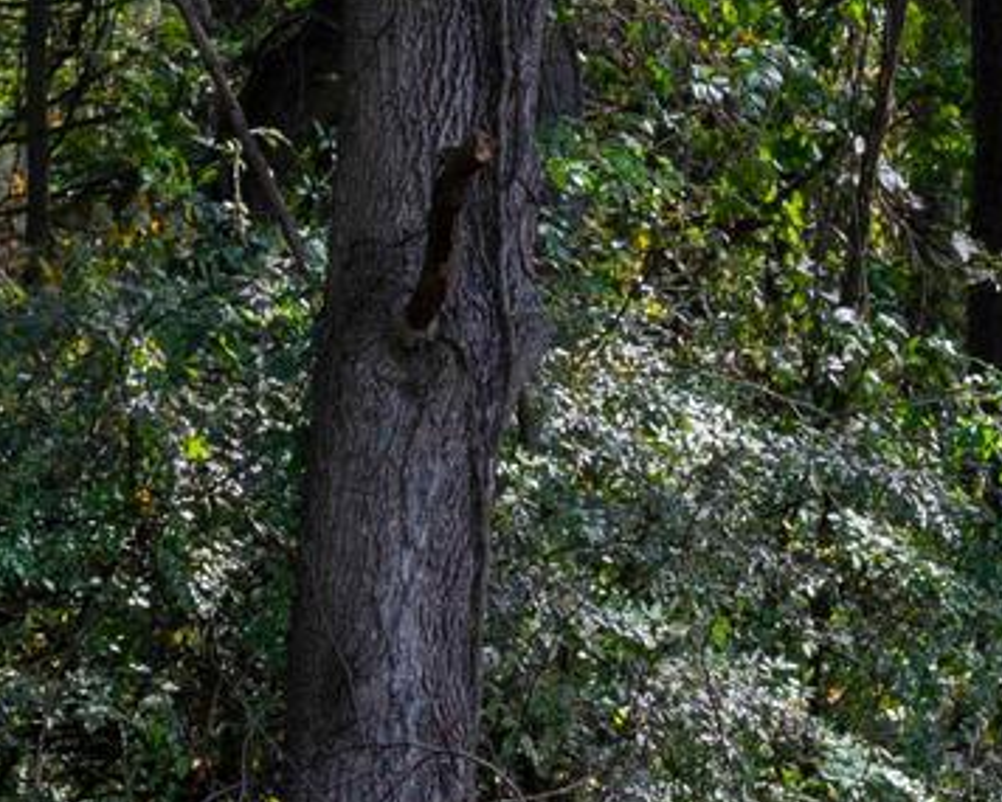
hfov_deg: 5.8
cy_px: 1759
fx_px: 9759
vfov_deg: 4.6
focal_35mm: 329
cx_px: 1323
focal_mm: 61
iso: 1000
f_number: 11
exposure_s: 1/500
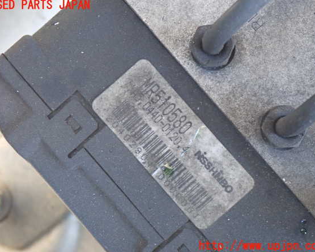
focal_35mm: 99
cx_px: 157
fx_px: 923
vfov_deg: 15.6
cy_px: 126
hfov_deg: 19.4
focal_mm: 16.79
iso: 800
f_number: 4.7
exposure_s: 1/25
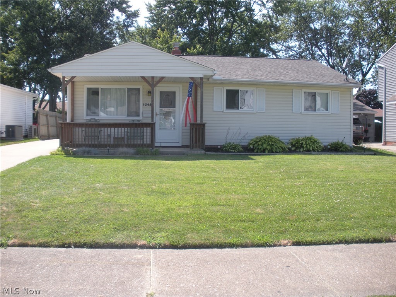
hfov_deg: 51.4
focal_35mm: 36
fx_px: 412
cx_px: 198
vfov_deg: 39.7
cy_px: 148
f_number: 3.5
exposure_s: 1/296
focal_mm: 6.3
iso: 64
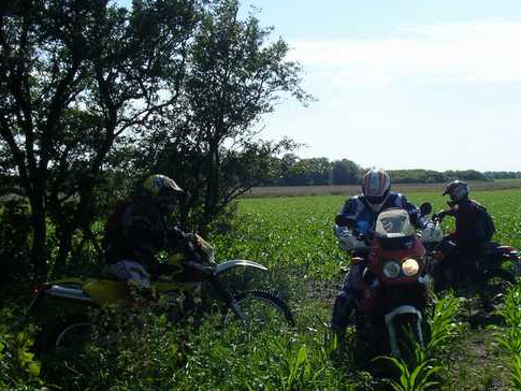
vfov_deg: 23.9
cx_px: 331
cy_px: 260
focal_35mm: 61
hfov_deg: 31.5
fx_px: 918
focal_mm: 5.7
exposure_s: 1/250
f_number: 6.9
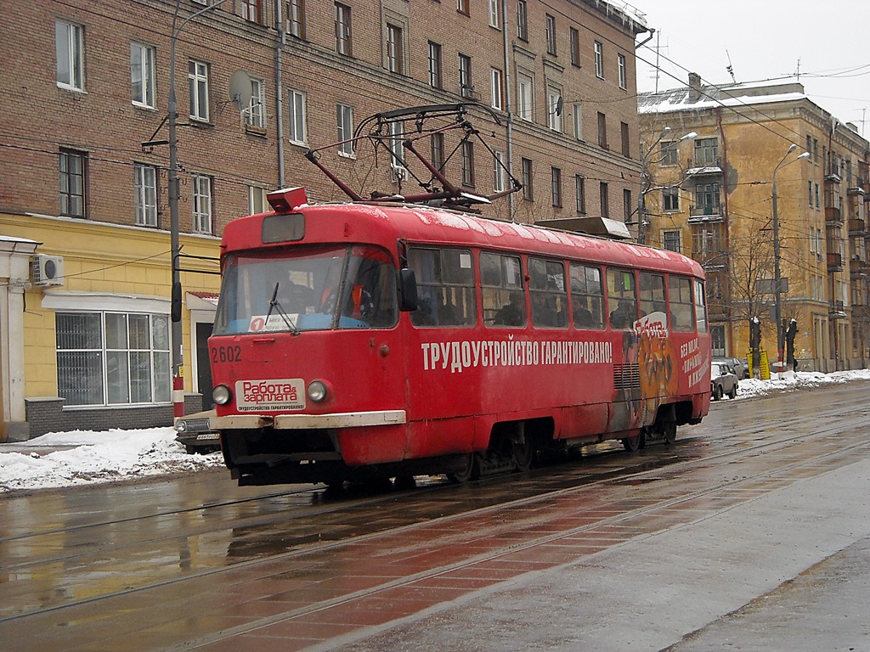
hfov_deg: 25.7
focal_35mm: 76
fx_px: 1910
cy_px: 326
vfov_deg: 19.4
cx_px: 435
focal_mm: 12.3
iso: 147
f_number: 3.9
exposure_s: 1/250
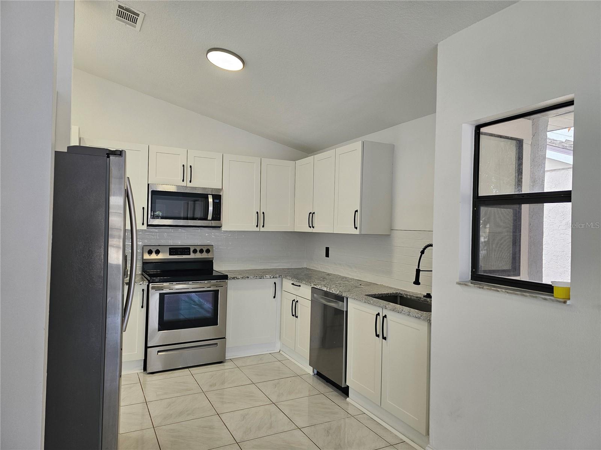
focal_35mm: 23
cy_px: 225
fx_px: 399
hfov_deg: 73.9
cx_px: 300
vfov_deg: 58.9
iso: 100
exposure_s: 1/120
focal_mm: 6.3
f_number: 1.7
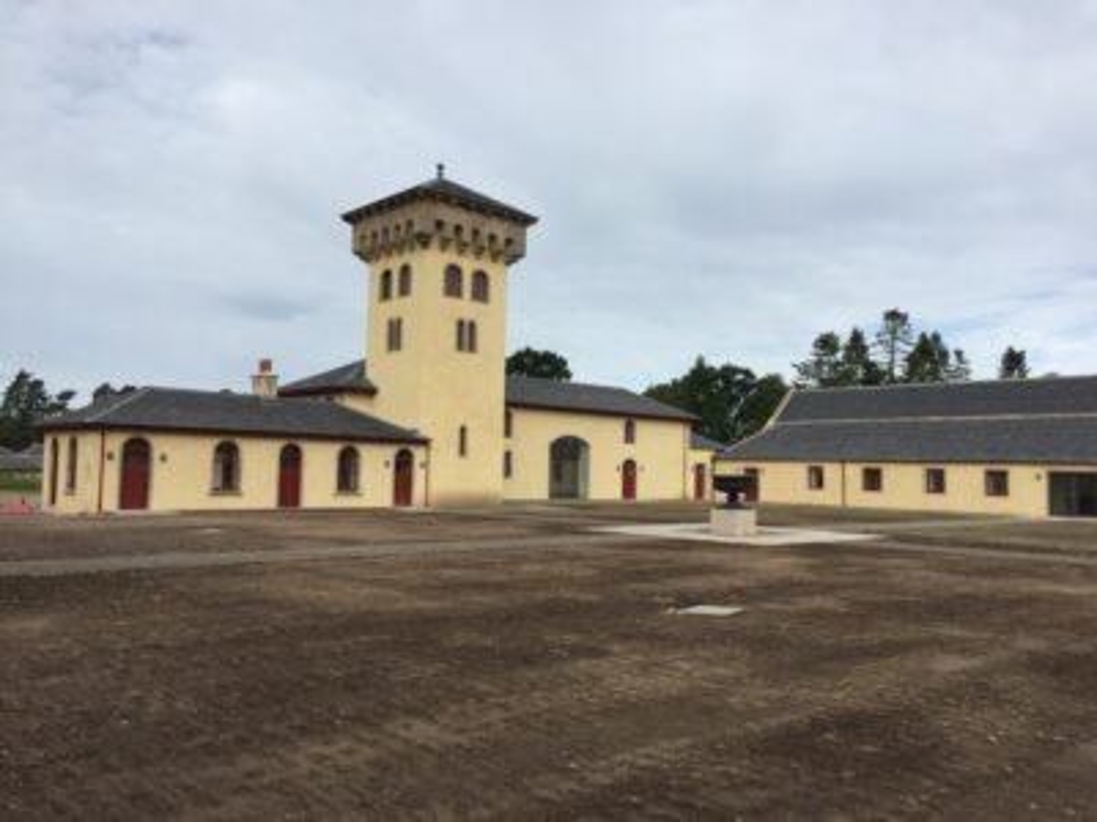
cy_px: 411
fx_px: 919
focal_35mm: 29
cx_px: 548
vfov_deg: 48.2
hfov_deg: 61.7
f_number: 2.2
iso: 32
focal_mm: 4.15
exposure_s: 1/1721
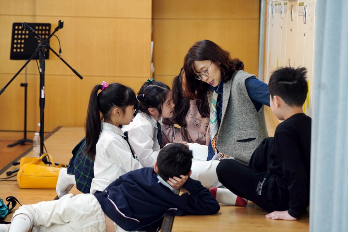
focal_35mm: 91
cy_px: 116
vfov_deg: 15.0
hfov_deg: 22.4
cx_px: 174
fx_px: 880
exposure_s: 1/160
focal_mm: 91
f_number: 4
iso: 1250
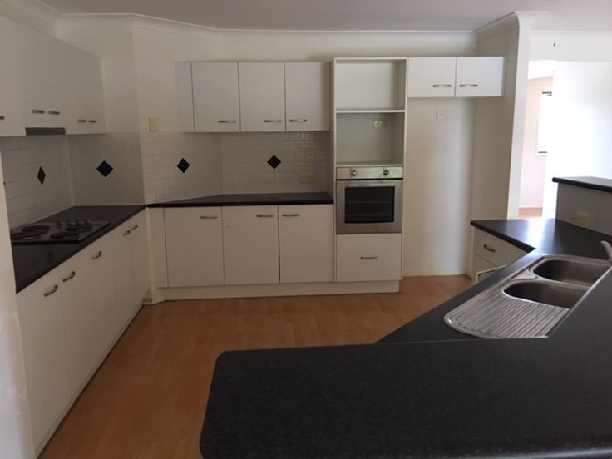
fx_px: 513
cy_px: 230
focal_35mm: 29
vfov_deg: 48.2
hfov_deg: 61.7
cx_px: 306
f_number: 2.2
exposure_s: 1/17
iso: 100
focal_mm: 4.15
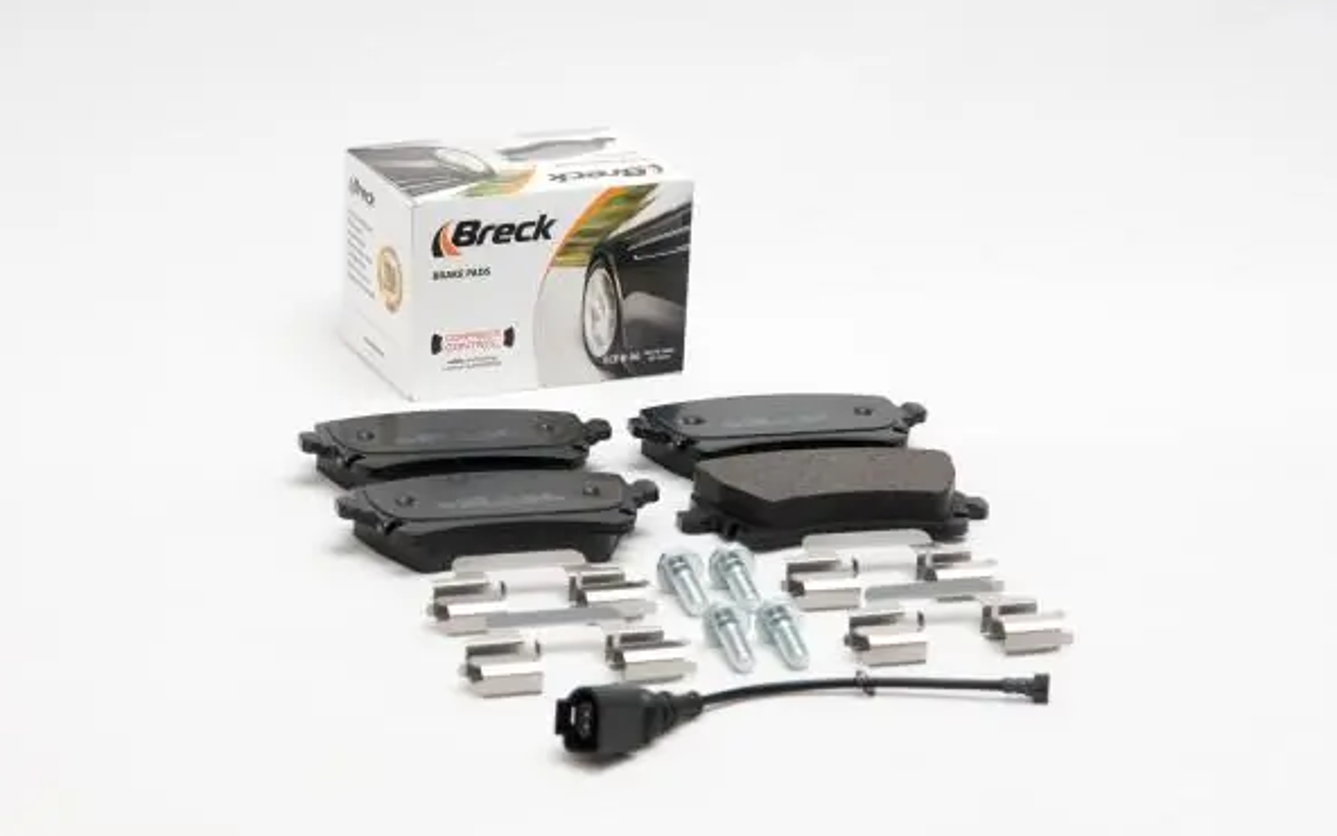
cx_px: 664
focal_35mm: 93
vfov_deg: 14.1
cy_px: 409
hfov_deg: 22.3
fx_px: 3389
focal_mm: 60
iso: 100
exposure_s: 1/200
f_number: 11
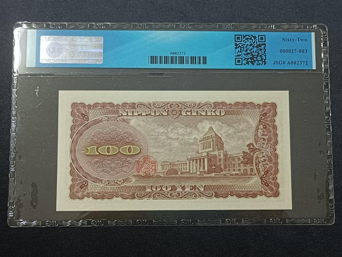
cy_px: 128
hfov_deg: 38.9
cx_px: 171
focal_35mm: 49
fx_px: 484
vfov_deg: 29.7
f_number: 1.8
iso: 1301
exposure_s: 1/30
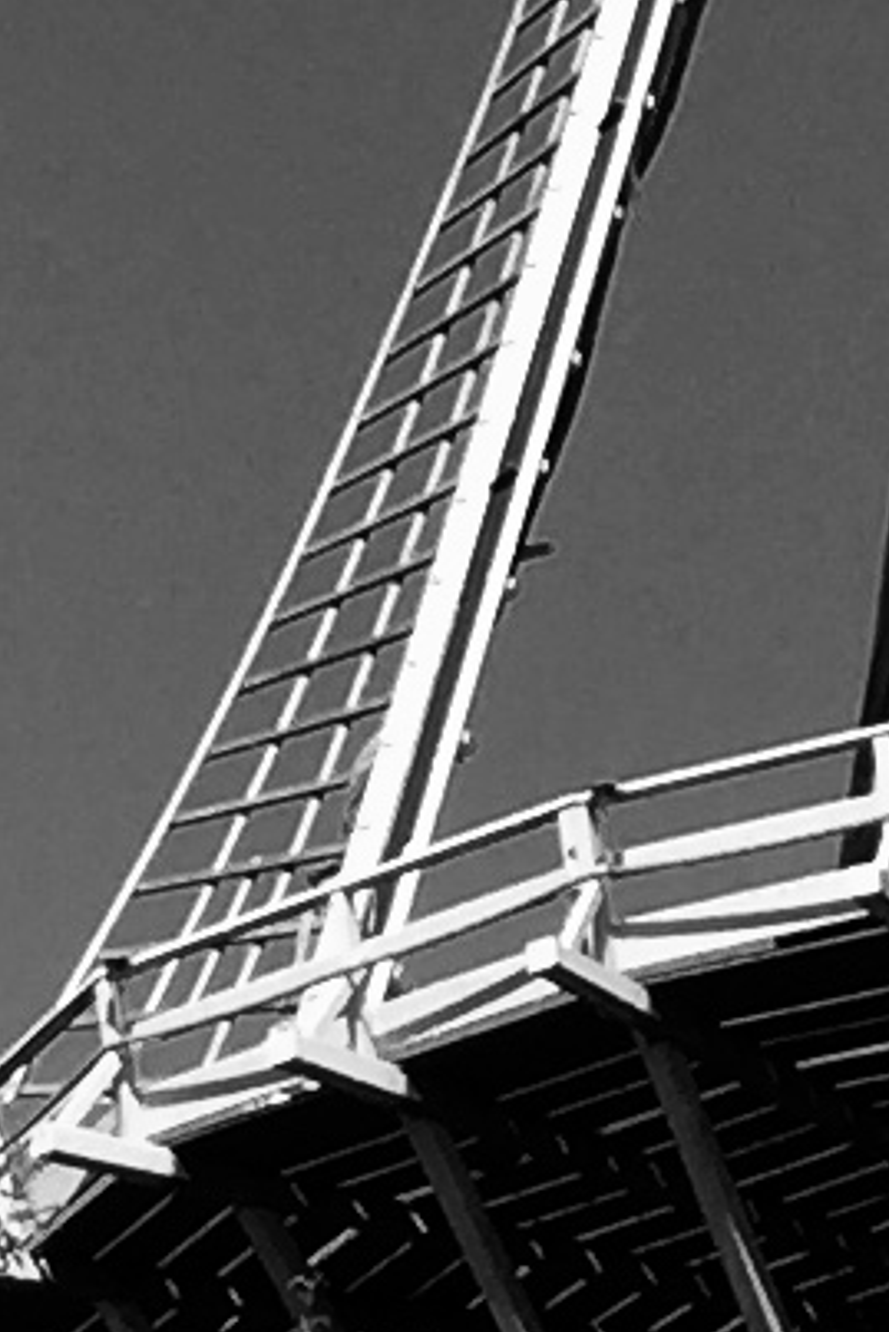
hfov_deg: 5.5
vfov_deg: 8.4
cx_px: 1761
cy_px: -3
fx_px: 9030
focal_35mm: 244
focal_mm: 4.15
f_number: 2.2
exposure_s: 1/860
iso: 32
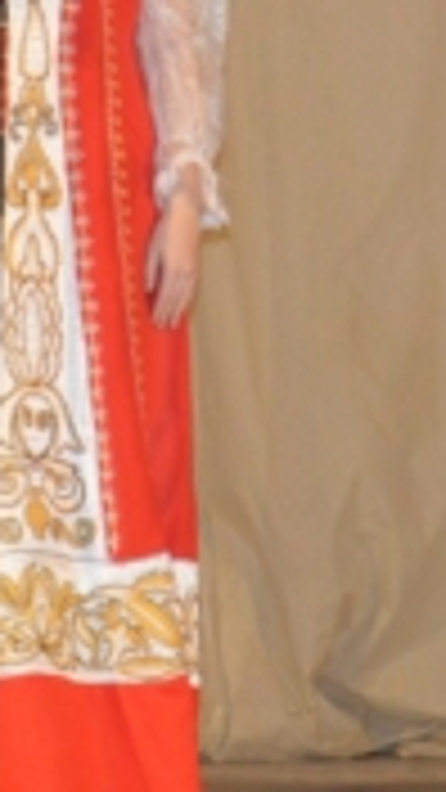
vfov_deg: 12.4
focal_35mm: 171
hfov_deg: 7.1
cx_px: 351
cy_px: -36
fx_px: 3595
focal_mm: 32
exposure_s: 1/60
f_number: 4.2
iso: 1100
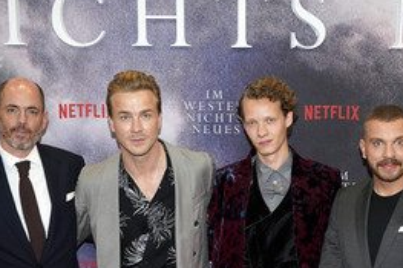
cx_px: 266
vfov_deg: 20.0
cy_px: 222
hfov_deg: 29.9
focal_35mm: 67
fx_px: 750
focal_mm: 39
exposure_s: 1/160
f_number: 5.6
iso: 640
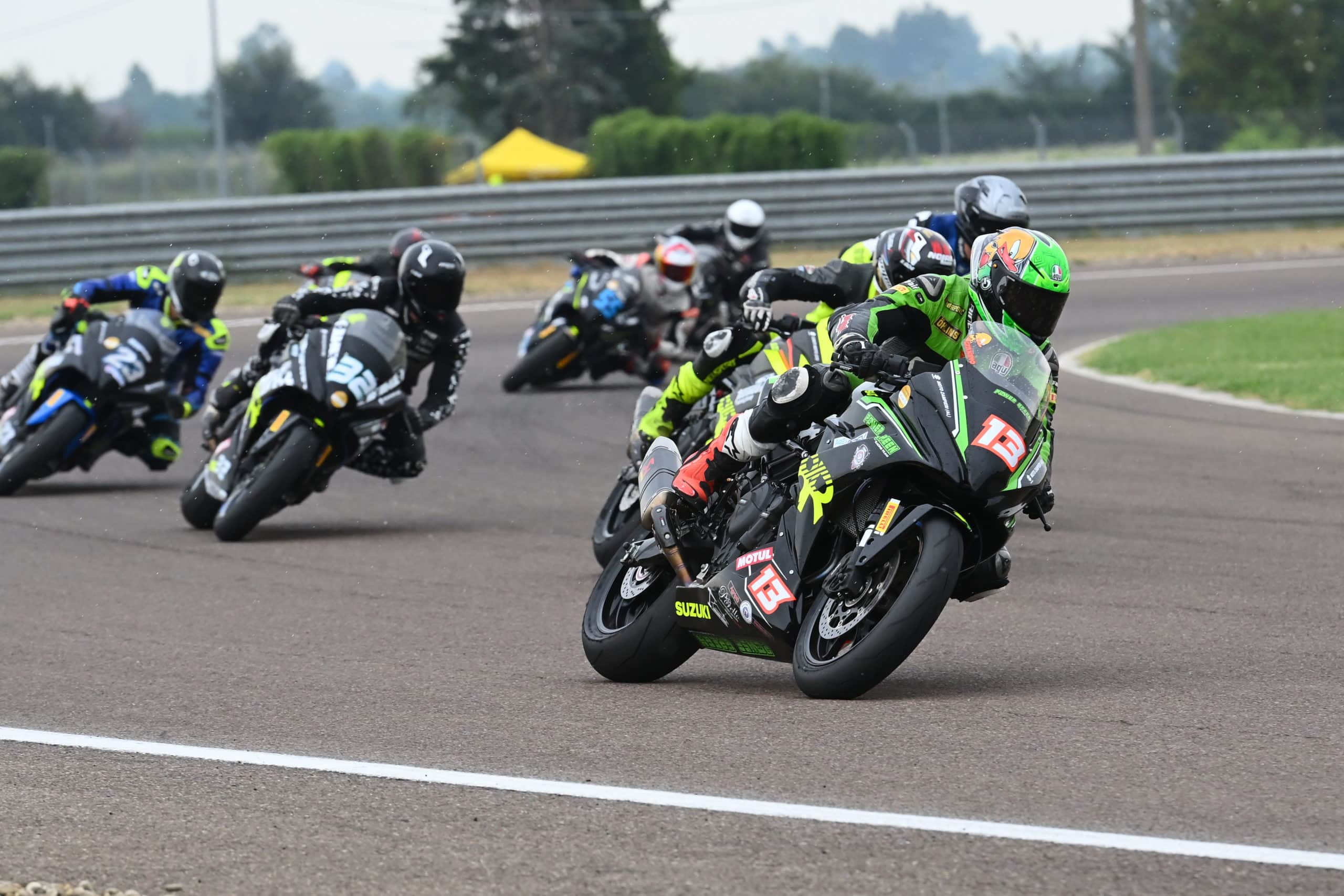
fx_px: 9781
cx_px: 672
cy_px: 448
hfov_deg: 7.9
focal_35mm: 262
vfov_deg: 5.2
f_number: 6.3
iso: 1600
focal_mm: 175
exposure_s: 1/1600
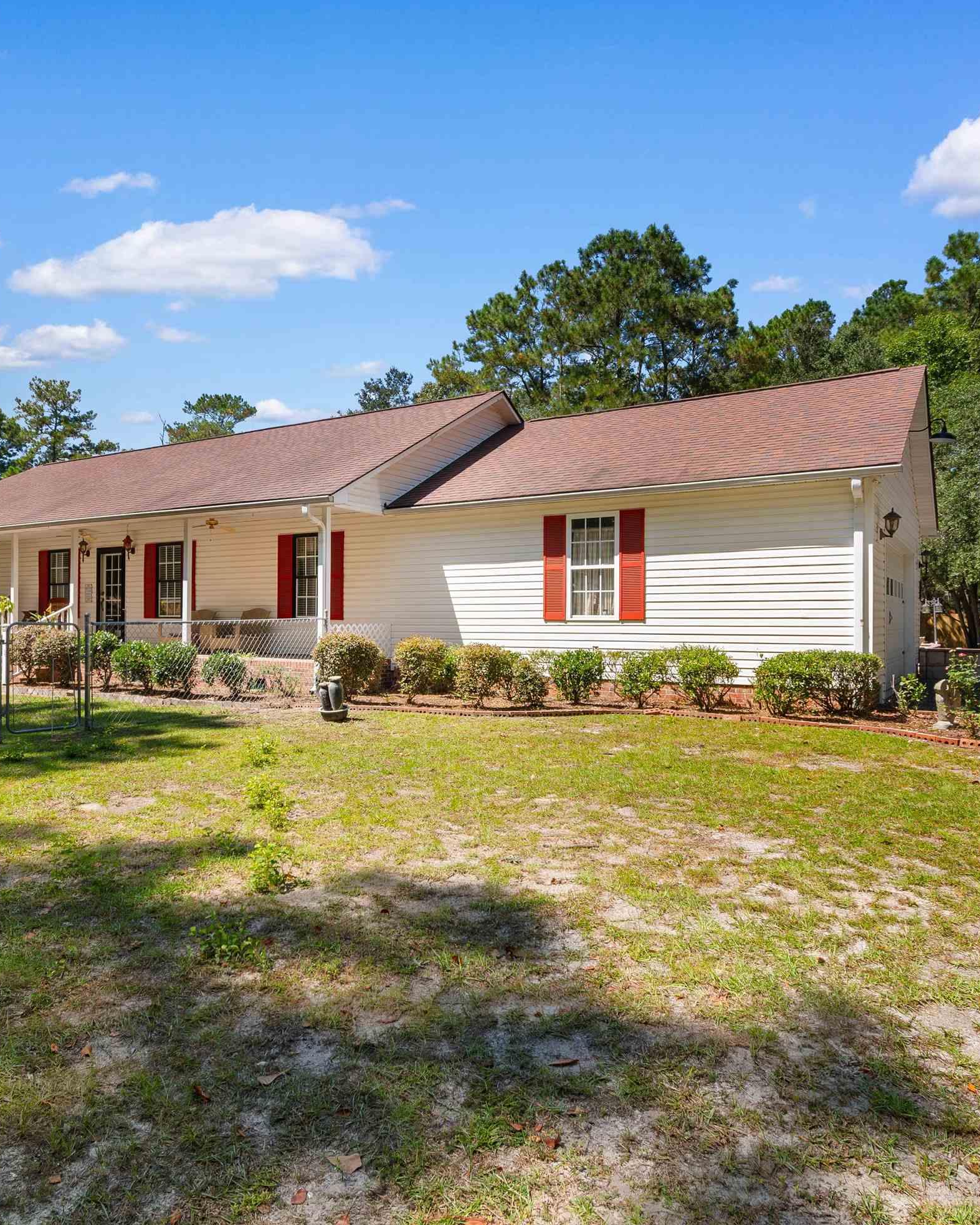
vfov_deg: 75.0
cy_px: 617
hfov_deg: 62.8
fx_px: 798
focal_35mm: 22
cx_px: 410
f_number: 9
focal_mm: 10
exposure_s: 1/320
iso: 100
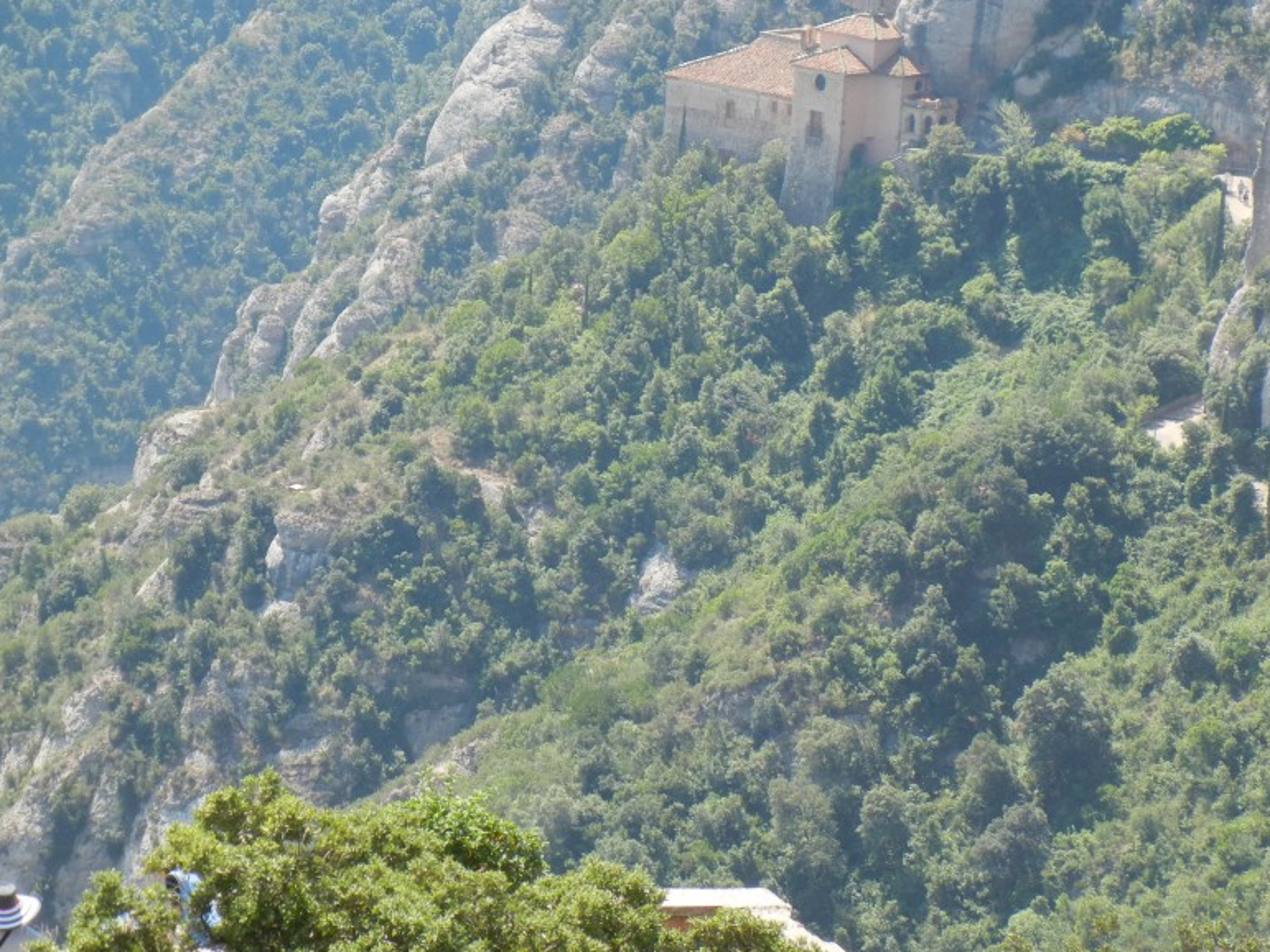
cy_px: 534
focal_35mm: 231
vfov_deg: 6.4
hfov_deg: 8.6
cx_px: 805
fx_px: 8474
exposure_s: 1/314
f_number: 4.6
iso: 160
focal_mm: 31.4
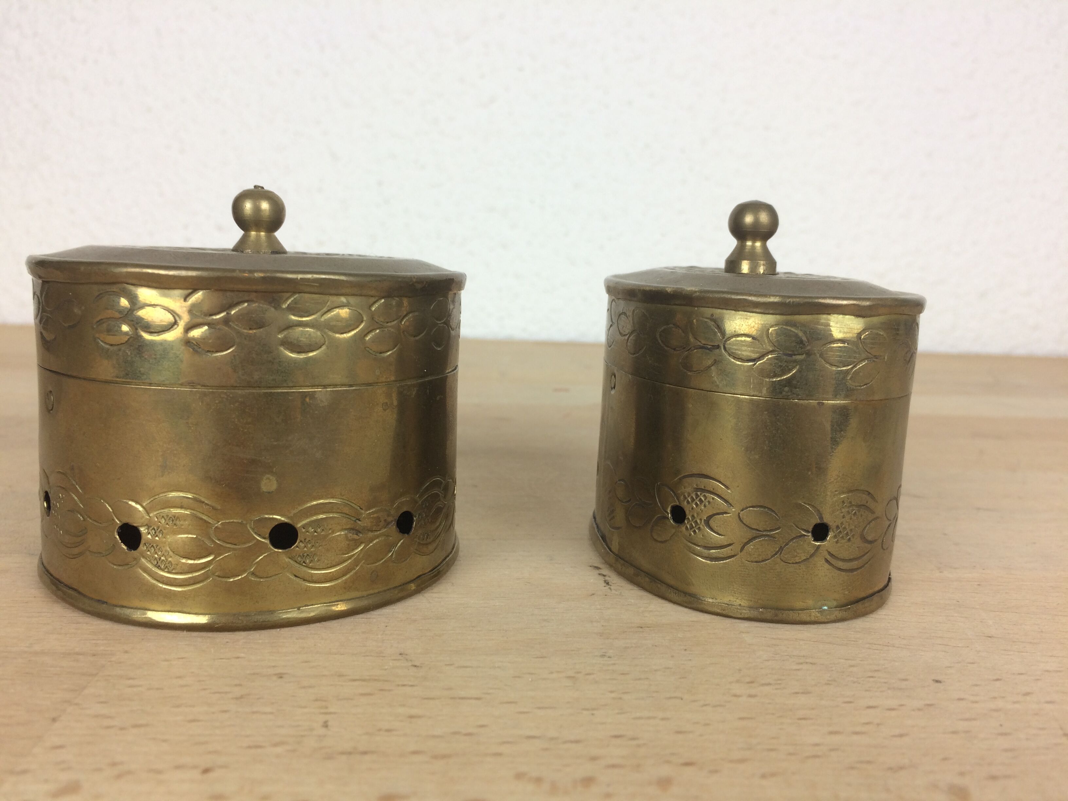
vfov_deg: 48.2
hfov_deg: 61.7
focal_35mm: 29
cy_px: 400
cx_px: 534
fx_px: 895
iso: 32
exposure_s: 1/50
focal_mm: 4.15
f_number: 2.2
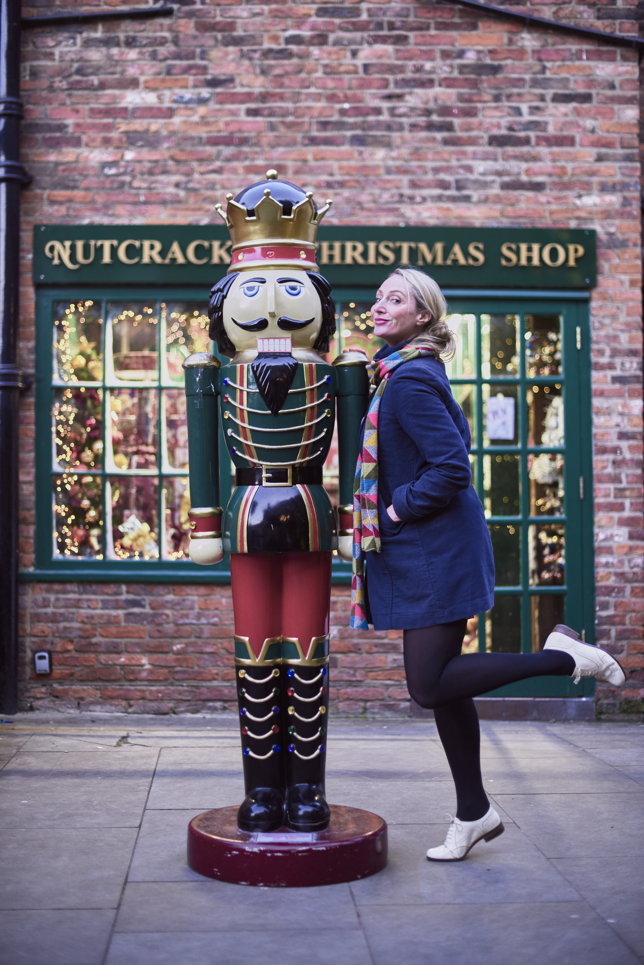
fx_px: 1341
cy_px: 482
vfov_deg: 39.6
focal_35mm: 50
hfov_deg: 27.0
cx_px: 322
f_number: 1.8
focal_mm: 50
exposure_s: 1/125
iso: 500
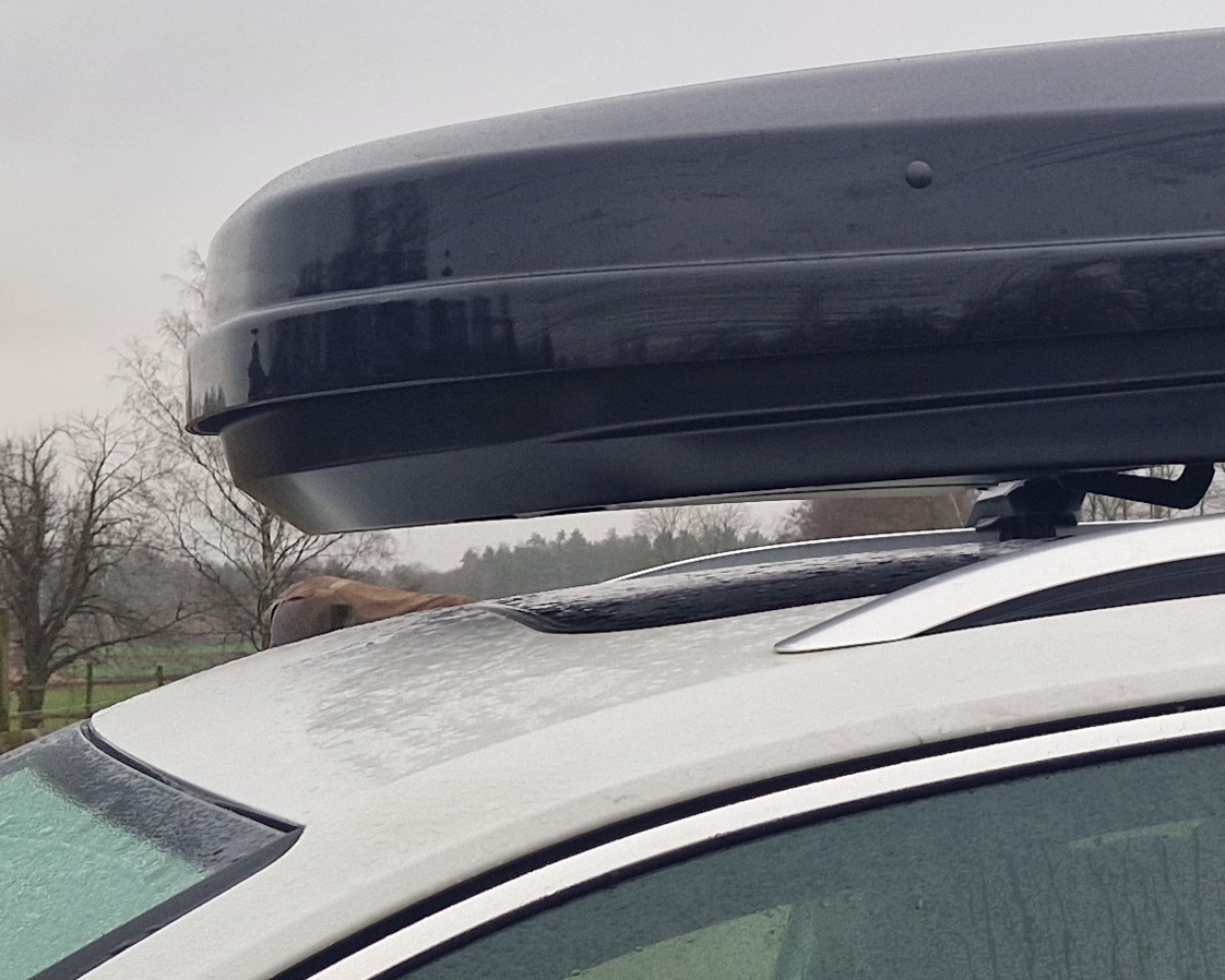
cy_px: 495
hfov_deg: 21.9
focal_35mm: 80
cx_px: 1500
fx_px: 2901
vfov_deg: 19.2
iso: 50
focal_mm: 5.4
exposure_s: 1/180
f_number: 1.8
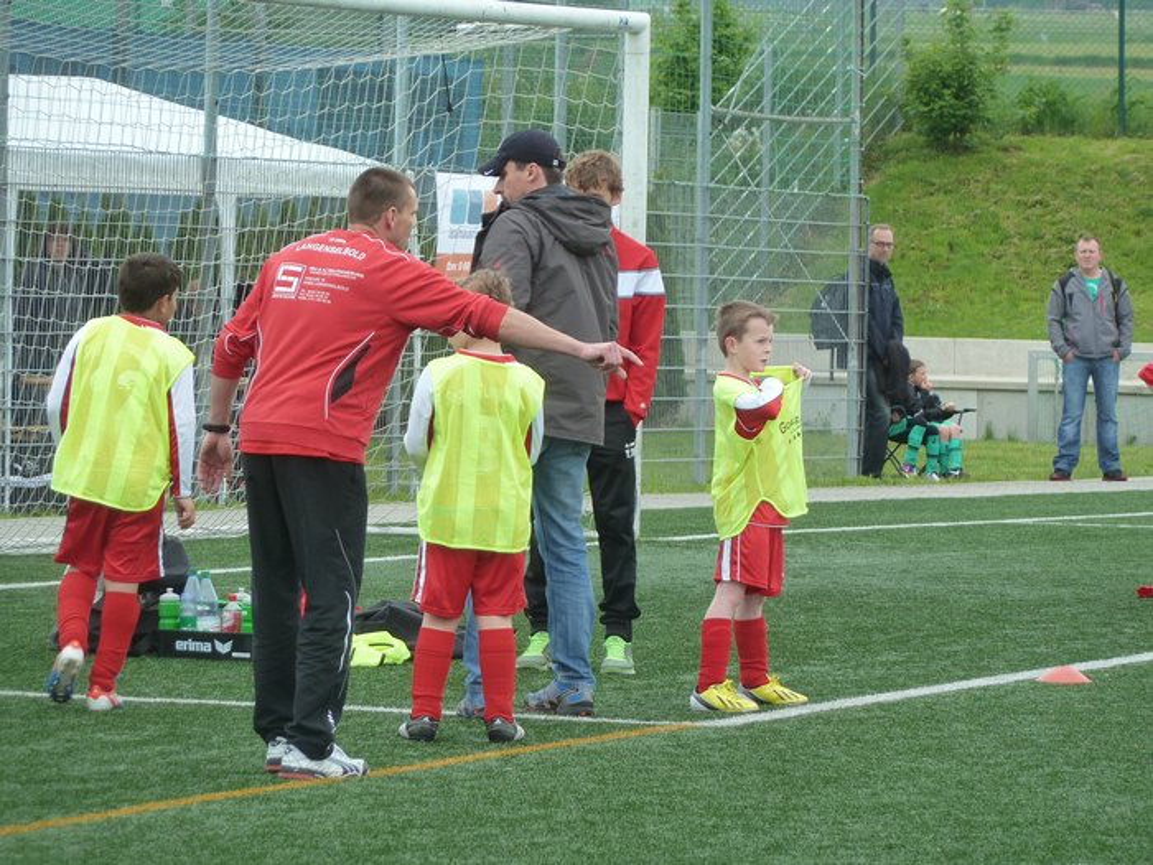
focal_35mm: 260
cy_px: 432
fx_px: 8660
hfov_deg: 7.6
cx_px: 576
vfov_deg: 5.7
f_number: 4.7
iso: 125
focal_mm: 42.6
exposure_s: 1/100
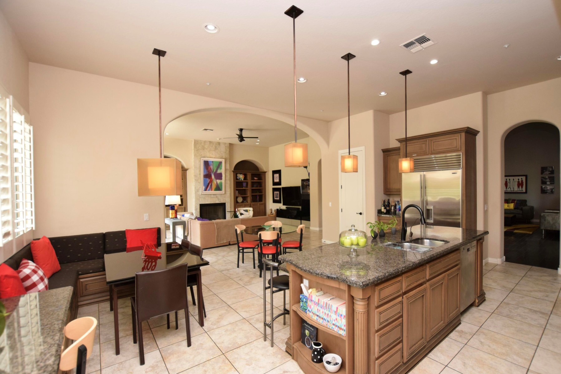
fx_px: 234
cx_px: 280
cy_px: 187
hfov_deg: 100.4
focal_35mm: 15
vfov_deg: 77.3
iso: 800
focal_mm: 10
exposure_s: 1/100
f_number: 5
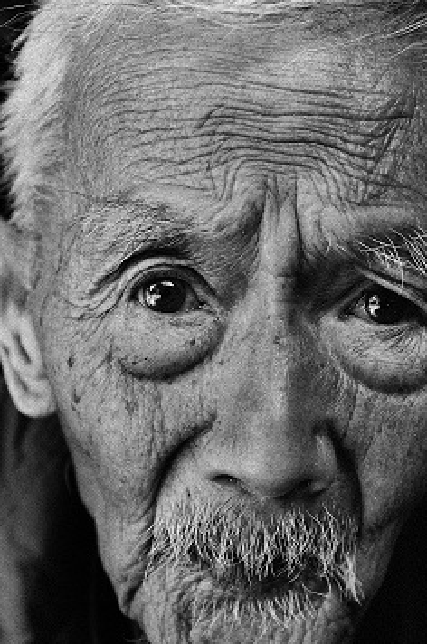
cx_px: 257
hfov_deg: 22.9
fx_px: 1054
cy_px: 358
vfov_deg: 34.0
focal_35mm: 59
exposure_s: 1/160
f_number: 5.6
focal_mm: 42
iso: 400
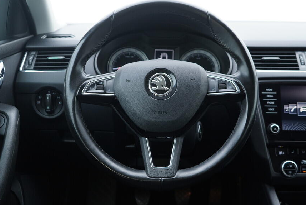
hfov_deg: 45.4
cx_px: 167
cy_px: 92
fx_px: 366
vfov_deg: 31.2
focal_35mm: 43
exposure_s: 1/40
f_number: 2.8
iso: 200
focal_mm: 24
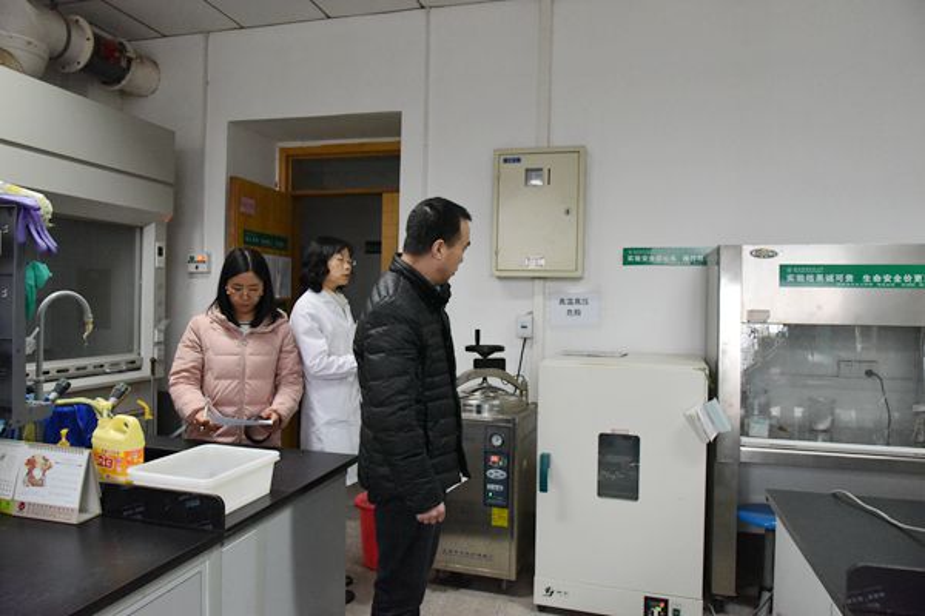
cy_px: 308
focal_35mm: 24
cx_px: 462
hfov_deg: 73.7
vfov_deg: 53.1
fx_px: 617
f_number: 8
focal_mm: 24
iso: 6400
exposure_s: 1/125
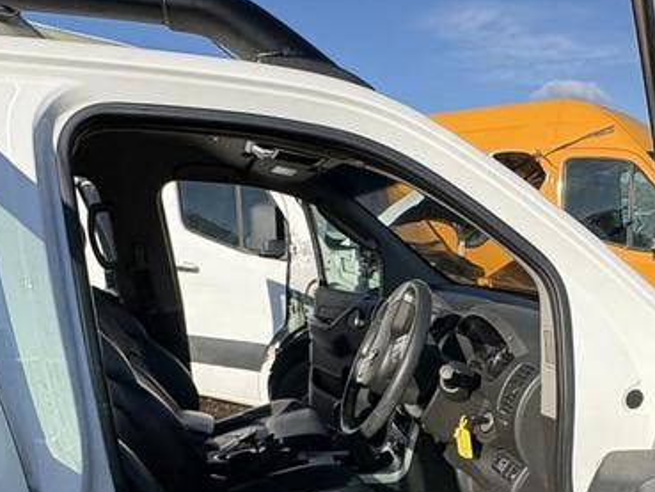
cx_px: 344
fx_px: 644
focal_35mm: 34
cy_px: 474
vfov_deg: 37.9
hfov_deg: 53.9
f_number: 2.2
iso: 50
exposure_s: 1/1672
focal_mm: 2.22
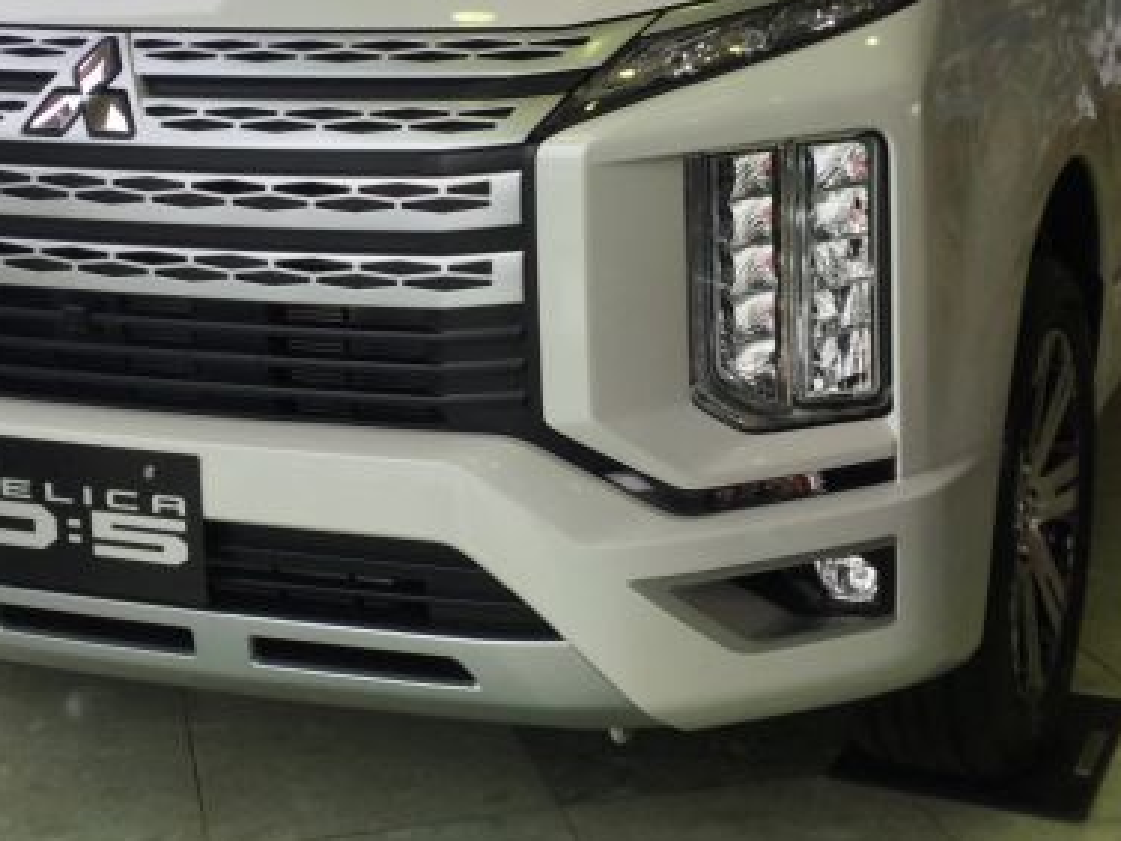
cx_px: 555
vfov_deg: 22.1
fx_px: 2137
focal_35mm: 66
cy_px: 227
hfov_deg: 29.4
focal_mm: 3.3
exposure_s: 1/297
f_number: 2.4
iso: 25
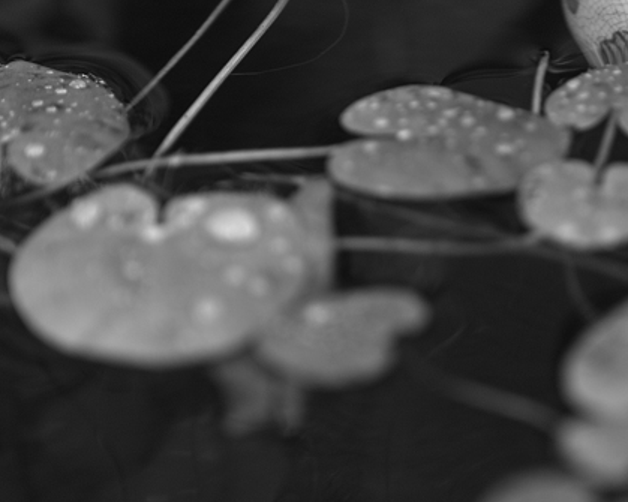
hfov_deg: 20.2
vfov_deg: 16.3
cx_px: 501
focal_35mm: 94
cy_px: 199
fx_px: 1747
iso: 200
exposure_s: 1/80
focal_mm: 24.2
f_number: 2.8
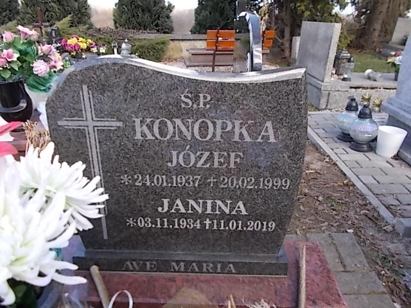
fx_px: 309
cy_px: 154
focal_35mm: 26
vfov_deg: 53.1
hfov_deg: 67.3
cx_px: 206
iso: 80
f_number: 3.2
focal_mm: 4.6
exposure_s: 1/125
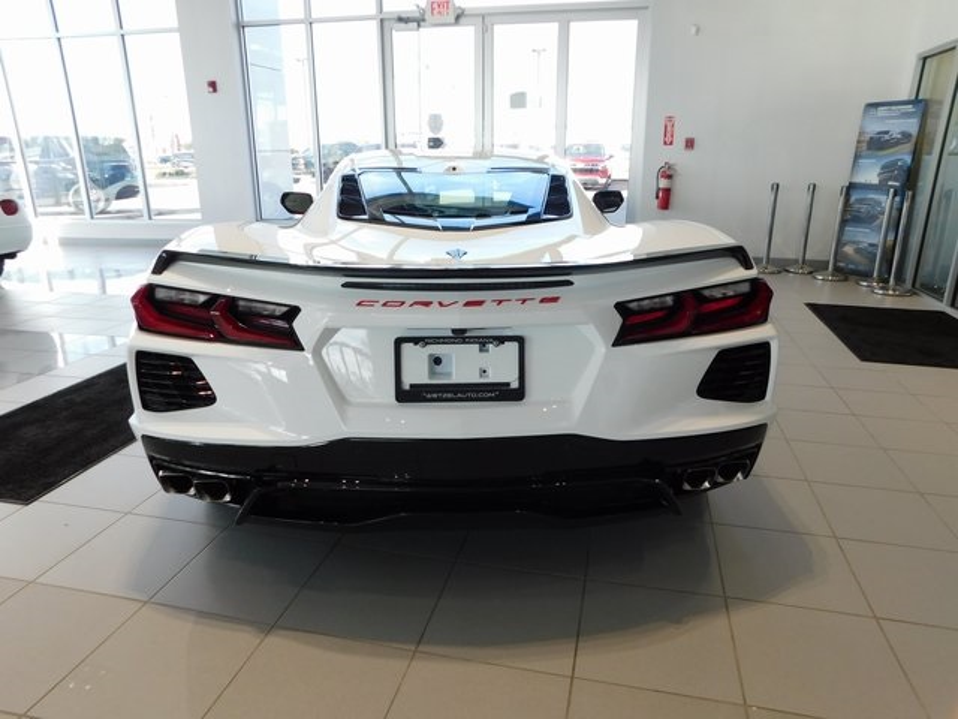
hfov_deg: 71.6
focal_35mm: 24
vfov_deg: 56.8
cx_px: 479
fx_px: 664
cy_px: 360
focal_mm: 4.1
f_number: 3
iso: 125
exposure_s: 1/160
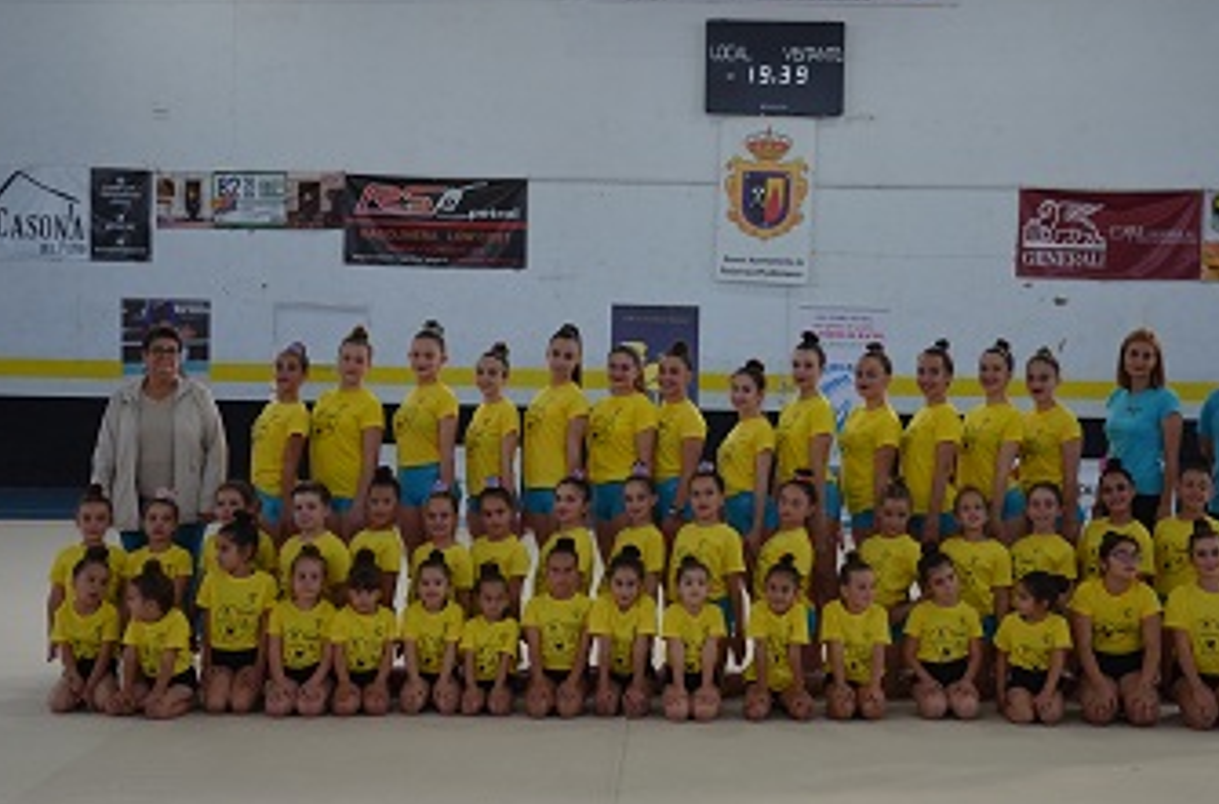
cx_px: 677
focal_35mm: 63
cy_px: 397
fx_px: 2113
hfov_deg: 32.2
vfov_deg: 21.6
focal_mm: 35
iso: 560
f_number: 4.5
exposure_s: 1/60
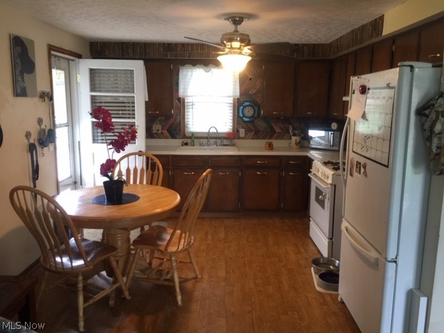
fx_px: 372
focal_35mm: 29
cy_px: 166
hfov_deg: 61.7
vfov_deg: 48.2
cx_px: 222
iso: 50
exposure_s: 1/15
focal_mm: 4.15
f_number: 2.2
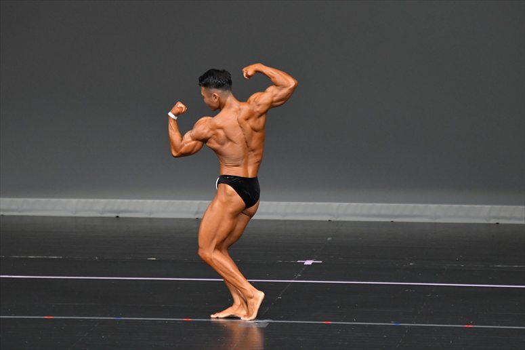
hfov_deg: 6.9
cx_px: 262
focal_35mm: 300
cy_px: 175
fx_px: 4373
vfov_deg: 4.6
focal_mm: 200
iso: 4000
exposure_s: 1/400
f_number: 5.6
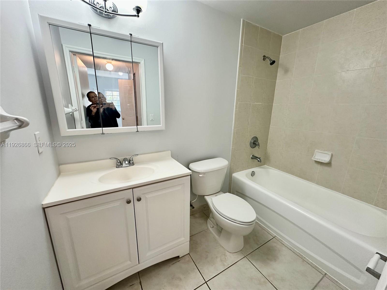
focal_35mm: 14
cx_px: 194
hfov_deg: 102.1
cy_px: 145
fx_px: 157
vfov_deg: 85.7
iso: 200
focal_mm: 2.22
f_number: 2.2
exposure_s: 1/120
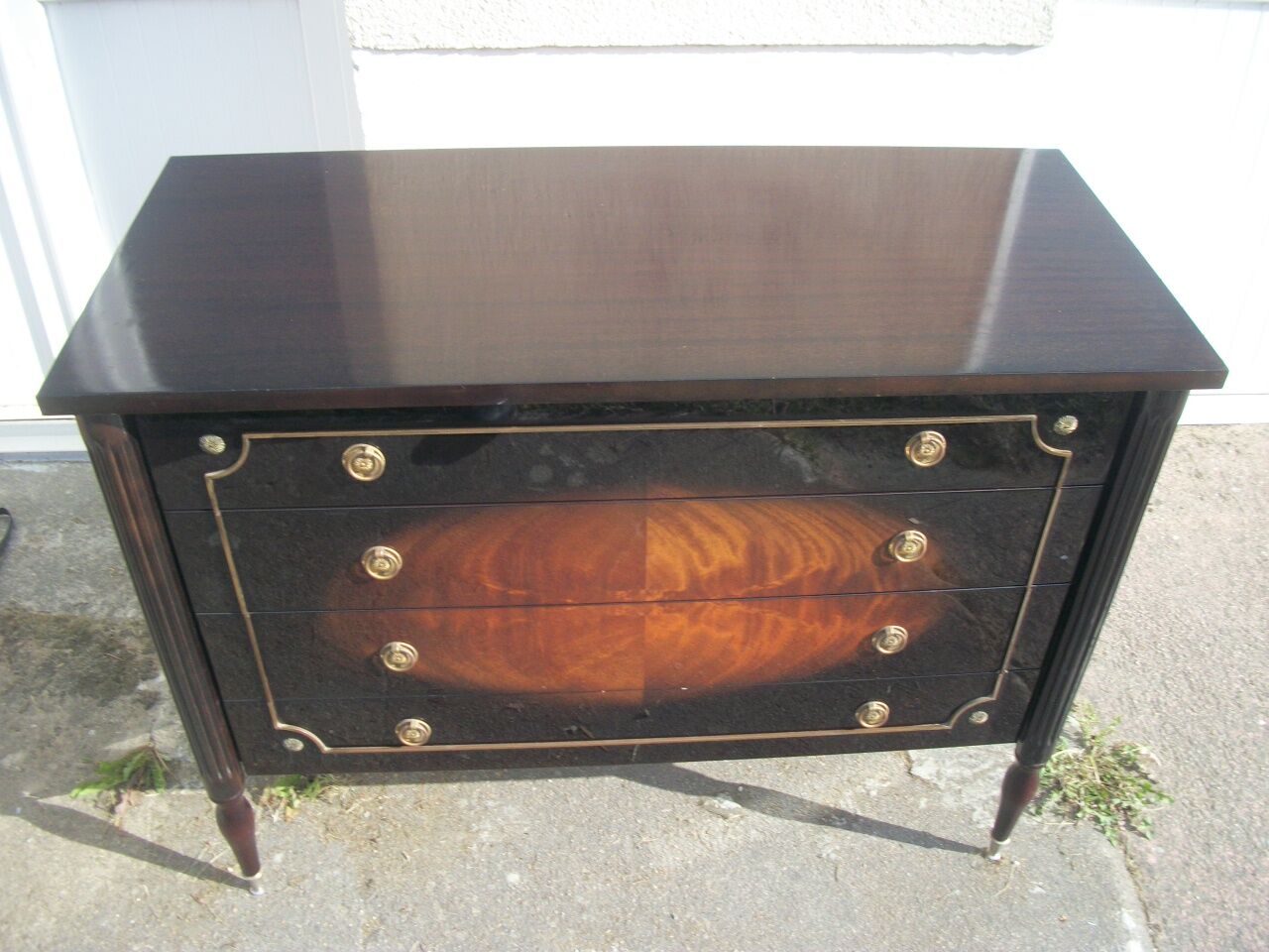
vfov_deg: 44.2
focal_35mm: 32
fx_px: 1173
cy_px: 476
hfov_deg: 56.8
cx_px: 634
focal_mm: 5.7
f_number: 8.8
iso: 80
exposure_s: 1/60
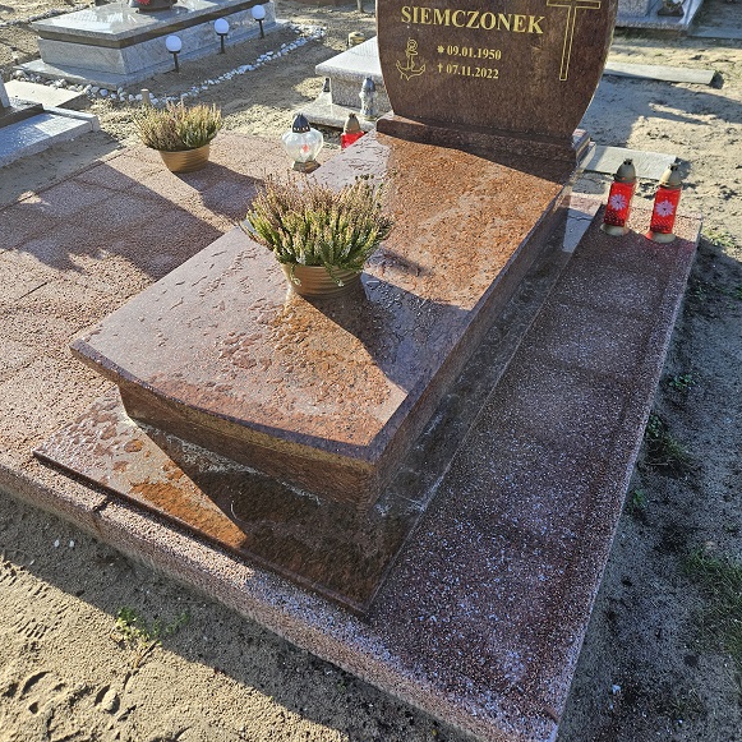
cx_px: 365
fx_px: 679
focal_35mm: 28
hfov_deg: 57.3
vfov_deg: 57.0
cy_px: 308
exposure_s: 1/529
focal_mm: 5.4
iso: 32
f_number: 1.8
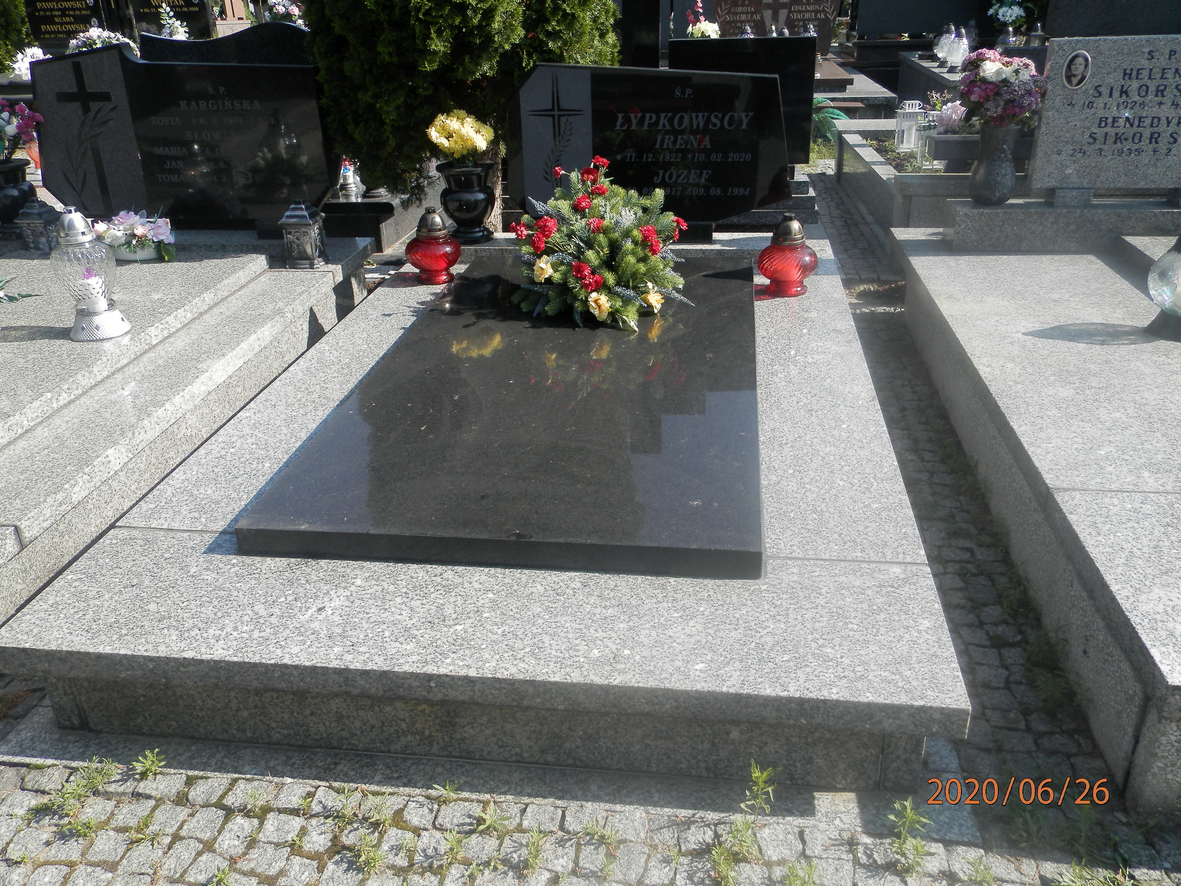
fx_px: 955
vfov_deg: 49.7
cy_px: 443
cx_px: 590
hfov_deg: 63.4
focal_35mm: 28
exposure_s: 1/640
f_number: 3.2
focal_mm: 5
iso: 80
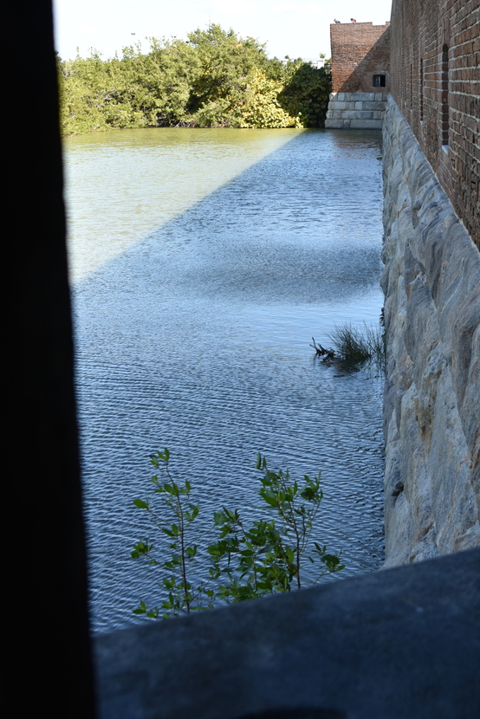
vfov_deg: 36.7
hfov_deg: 24.8
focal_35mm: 54
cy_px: 273
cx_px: 351
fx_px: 1079
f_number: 6.3
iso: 100
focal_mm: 35
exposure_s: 1/160
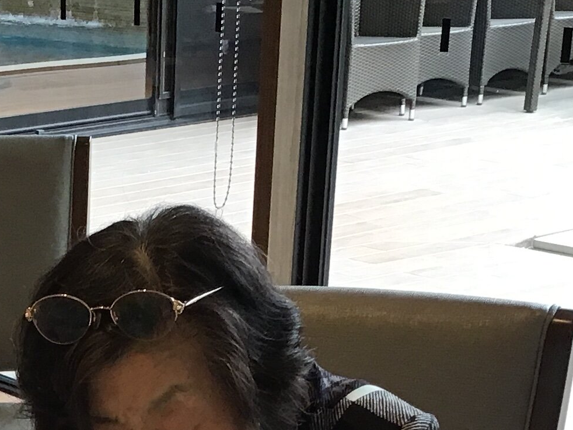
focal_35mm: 103
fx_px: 1705
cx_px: -54
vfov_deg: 13.5
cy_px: 644
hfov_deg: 18.4
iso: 32
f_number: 2.4
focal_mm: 3.3
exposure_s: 1/40
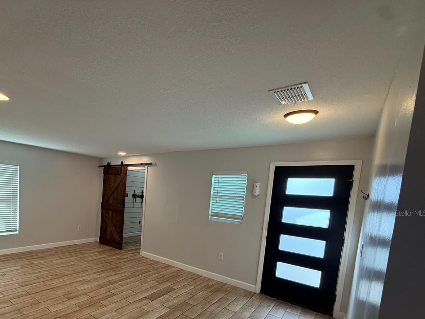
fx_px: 233
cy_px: 213
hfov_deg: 81.7
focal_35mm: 19
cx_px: 140
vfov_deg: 66.8
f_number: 2.2
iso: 250
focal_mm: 2.22
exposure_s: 1/120
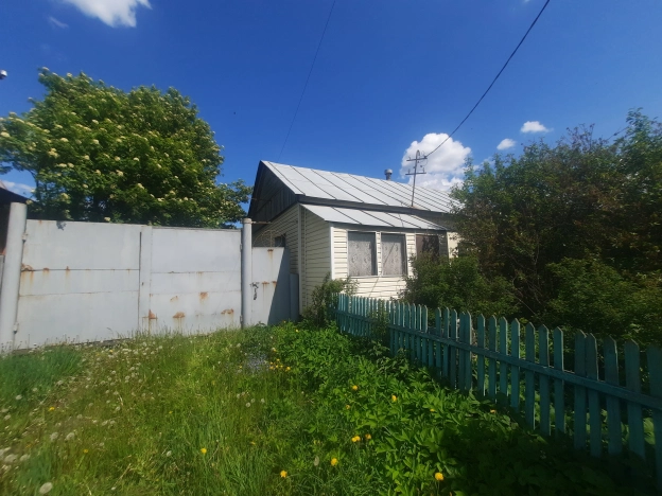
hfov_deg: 106.2
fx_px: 249
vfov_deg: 89.9
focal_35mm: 13
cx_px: 331
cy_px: 248
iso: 40
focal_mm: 1.74
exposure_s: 1/1845
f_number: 2.2
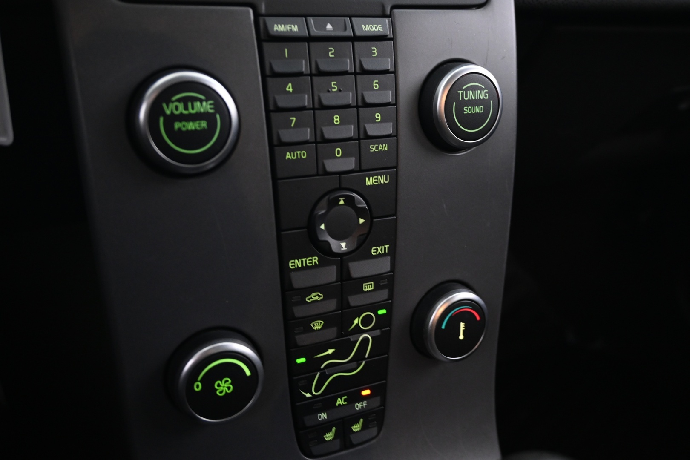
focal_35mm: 32
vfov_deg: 40.8
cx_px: 345
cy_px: 230
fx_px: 618
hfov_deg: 58.3
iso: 1600
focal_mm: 21.5
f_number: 4
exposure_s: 1/6
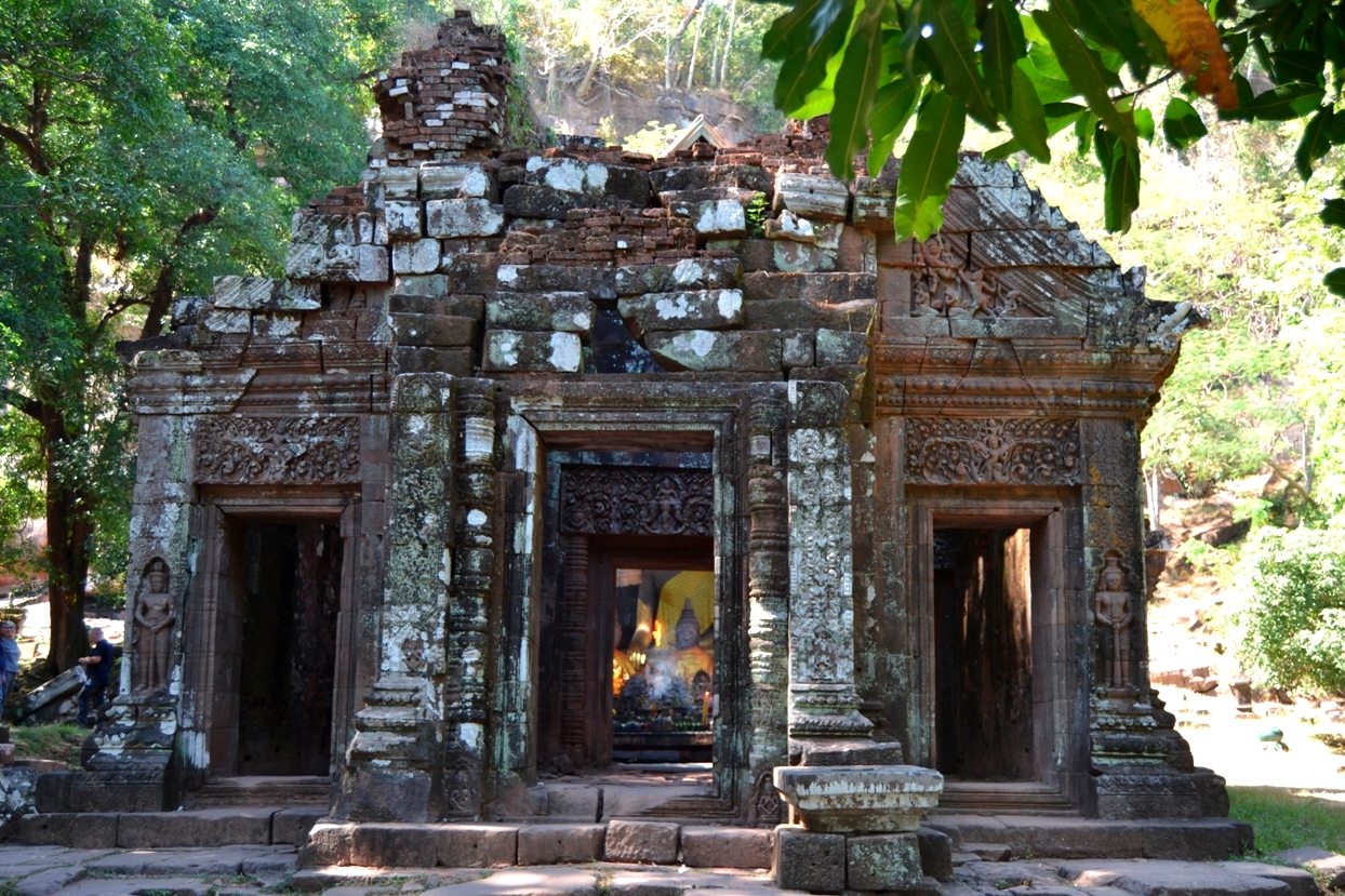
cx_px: 672
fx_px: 1345
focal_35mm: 36
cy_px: 448
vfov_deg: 36.9
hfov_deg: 53.1
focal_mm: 24
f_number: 3.8
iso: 200
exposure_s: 1/100
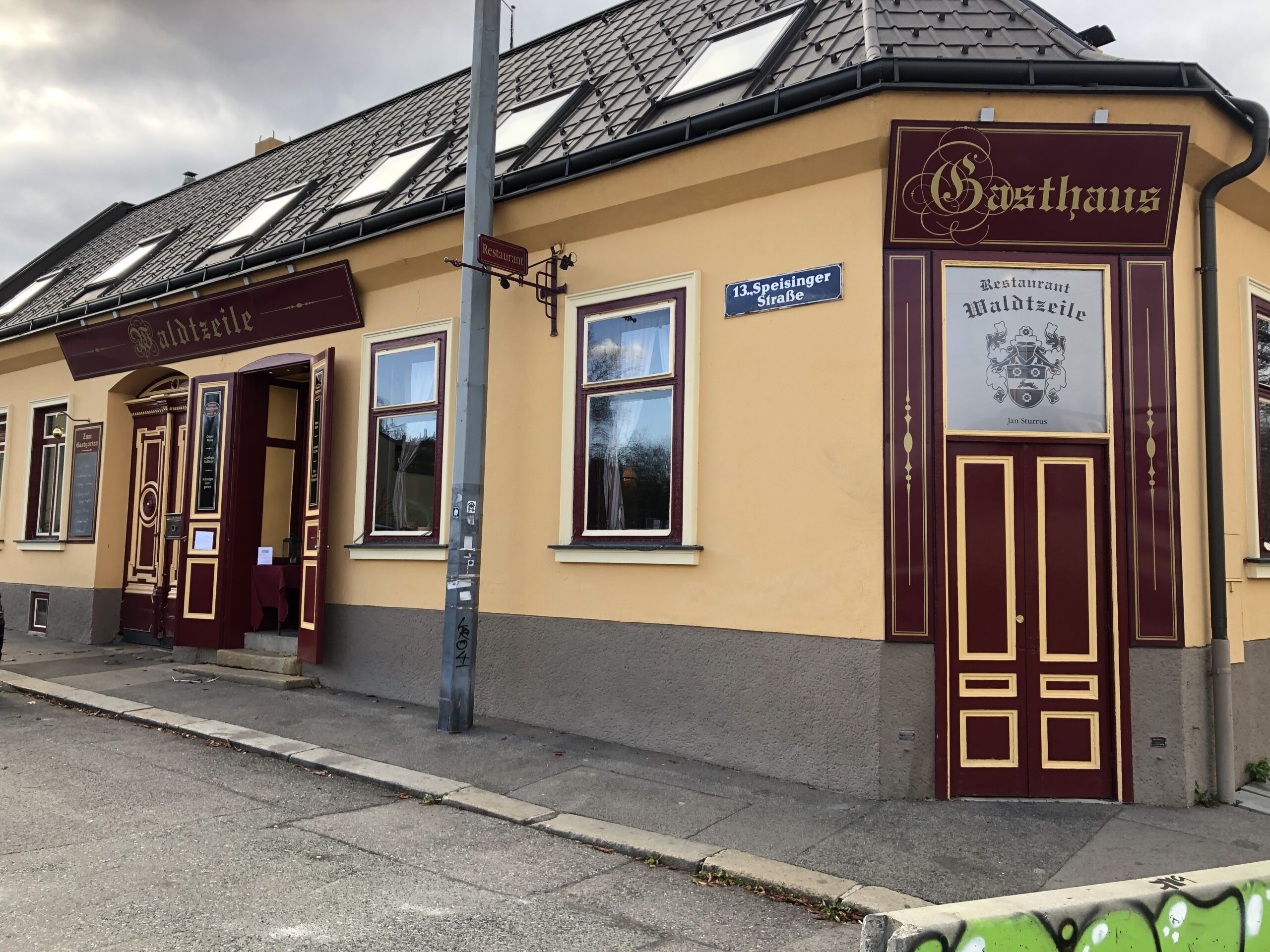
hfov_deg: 63.4
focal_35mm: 28
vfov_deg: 49.7
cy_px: 476
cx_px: 635
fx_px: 1027
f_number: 1.8
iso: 20
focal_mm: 3.99
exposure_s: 1/358
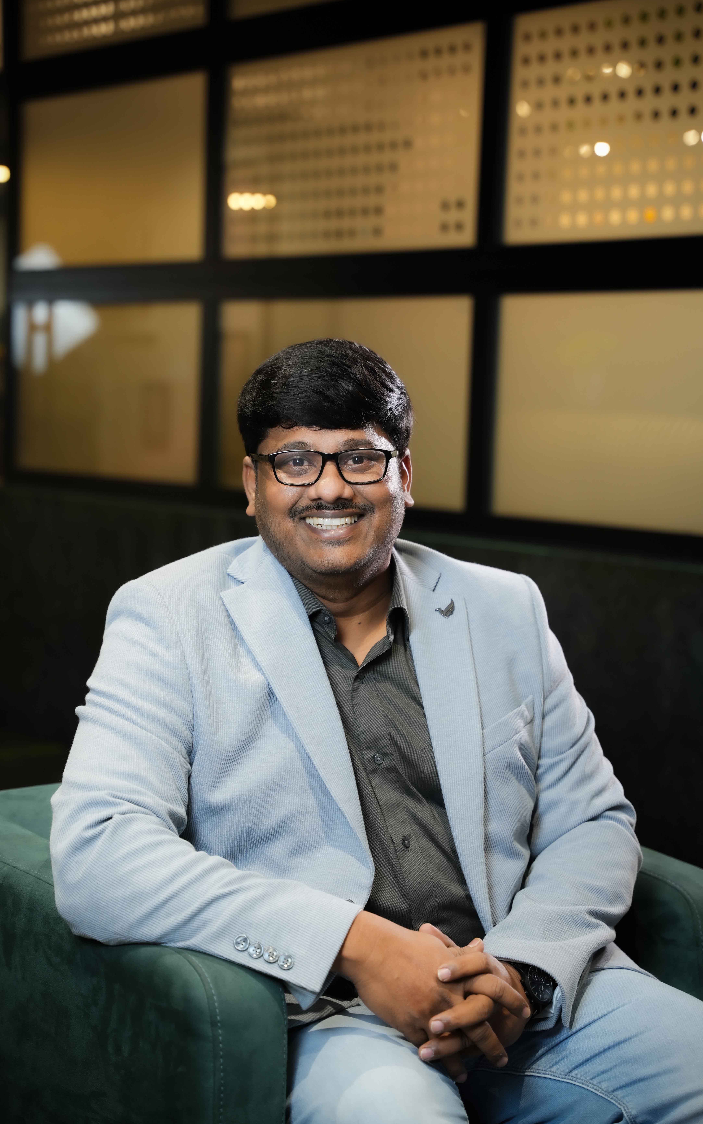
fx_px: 2066
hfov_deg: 19.3
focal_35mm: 67
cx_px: 371
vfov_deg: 30.4
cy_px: 557
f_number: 2.8
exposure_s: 1/100
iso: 640
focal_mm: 65.4
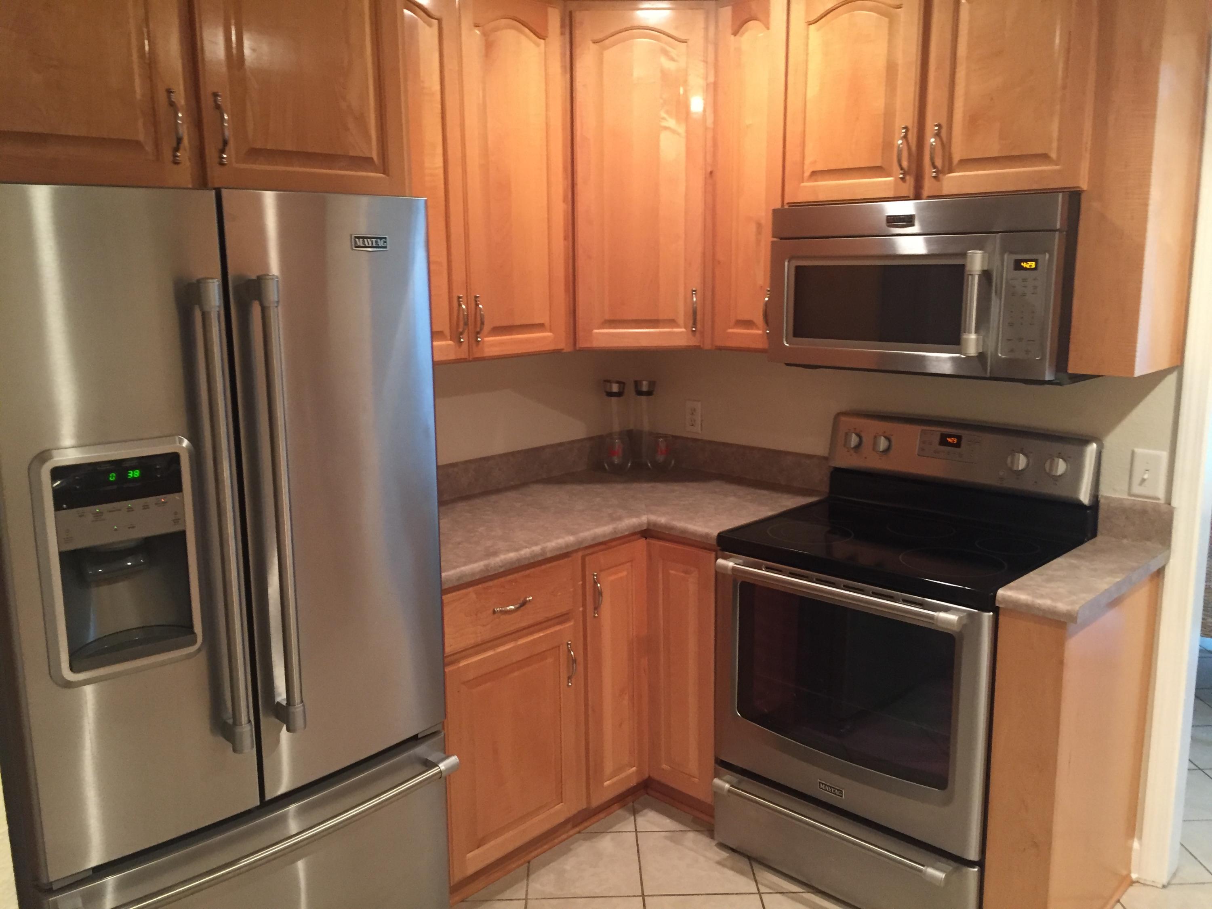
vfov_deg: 48.2
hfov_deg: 61.7
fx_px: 1015
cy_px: 454
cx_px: 606
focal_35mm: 29
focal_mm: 4.15
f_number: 2.2
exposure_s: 1/24
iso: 250
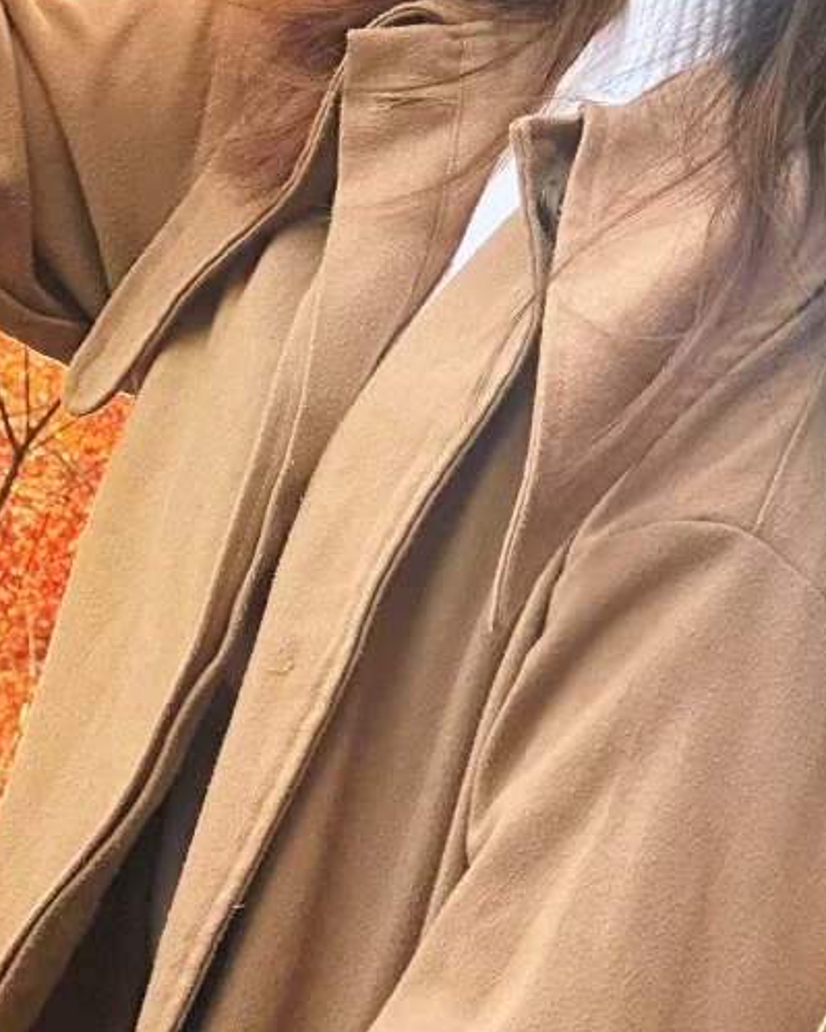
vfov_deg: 8.8
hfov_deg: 7.1
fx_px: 6633
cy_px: -124
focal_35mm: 217
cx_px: 567
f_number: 2.8
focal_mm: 9
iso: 160
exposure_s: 1/99
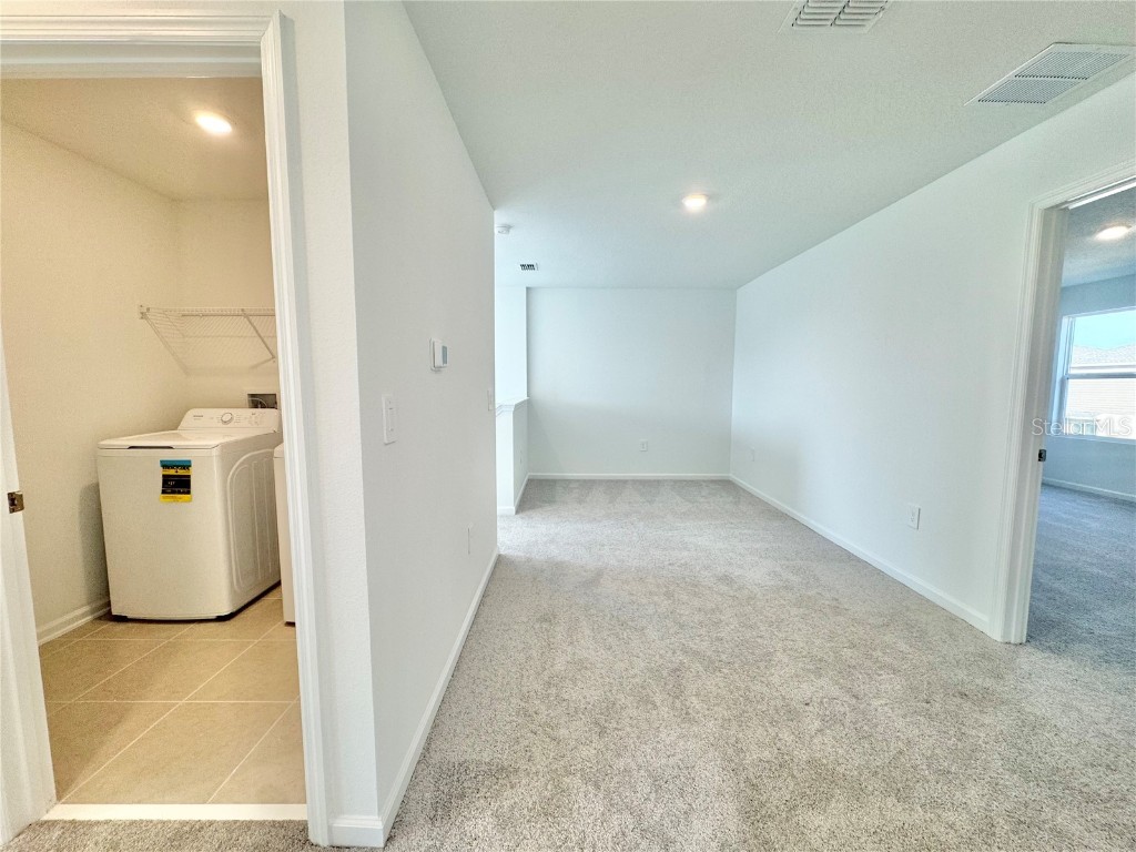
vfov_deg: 85.7
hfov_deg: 102.1
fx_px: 459
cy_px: 426
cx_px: 568
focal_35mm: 14
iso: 80
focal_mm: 2.22
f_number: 2.2
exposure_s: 1/120
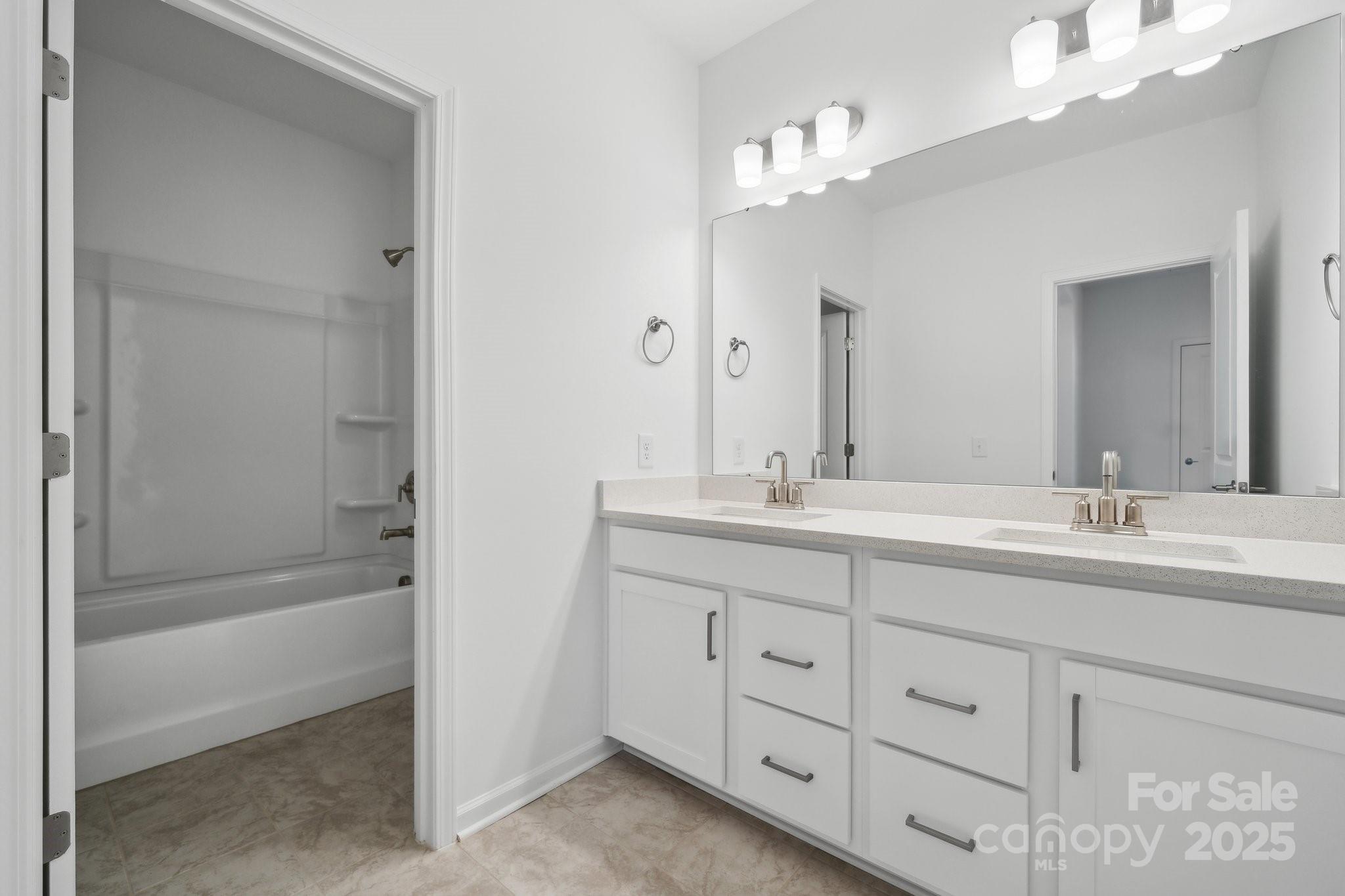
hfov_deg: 104.3
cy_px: 448
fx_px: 523
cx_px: 672
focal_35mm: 14
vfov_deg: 81.2
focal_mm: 14
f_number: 7.1
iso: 160
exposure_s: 1/40
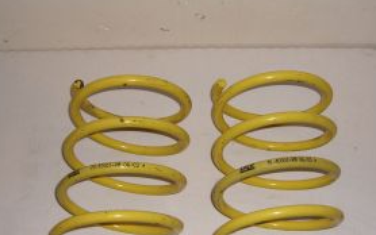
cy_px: 167
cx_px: 189
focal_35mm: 58
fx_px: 595
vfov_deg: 22.2
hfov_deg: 35.1
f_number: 2.8
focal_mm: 7.9
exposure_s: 1/60
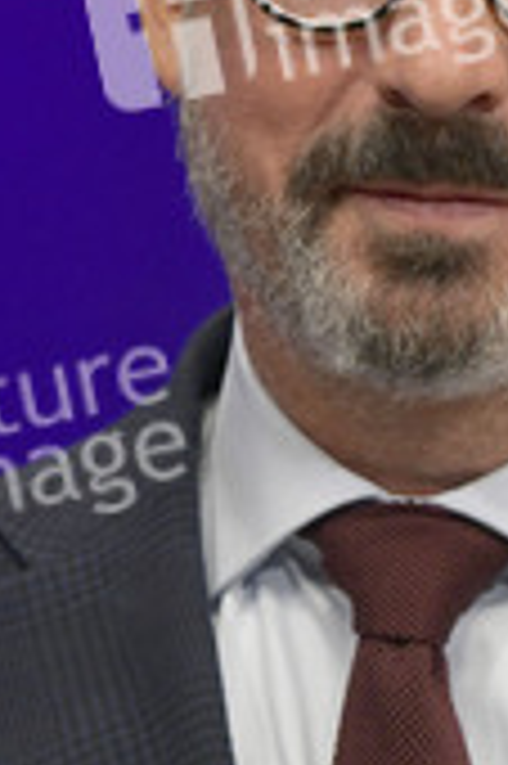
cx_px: 445
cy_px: 230
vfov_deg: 14.5
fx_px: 2990
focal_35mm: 141
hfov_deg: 9.7
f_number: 5.6
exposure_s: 1/250
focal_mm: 60
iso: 1600
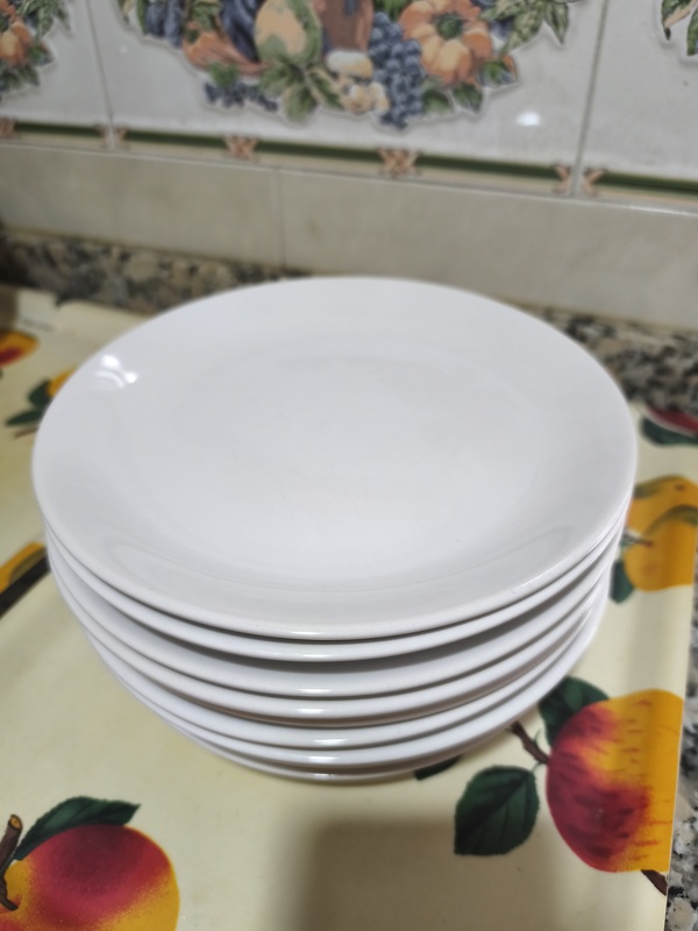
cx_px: 349
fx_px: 618
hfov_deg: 58.9
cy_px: 466
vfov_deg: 73.9
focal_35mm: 23
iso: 1000
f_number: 1.65
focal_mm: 6.14
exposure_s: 1/33.3
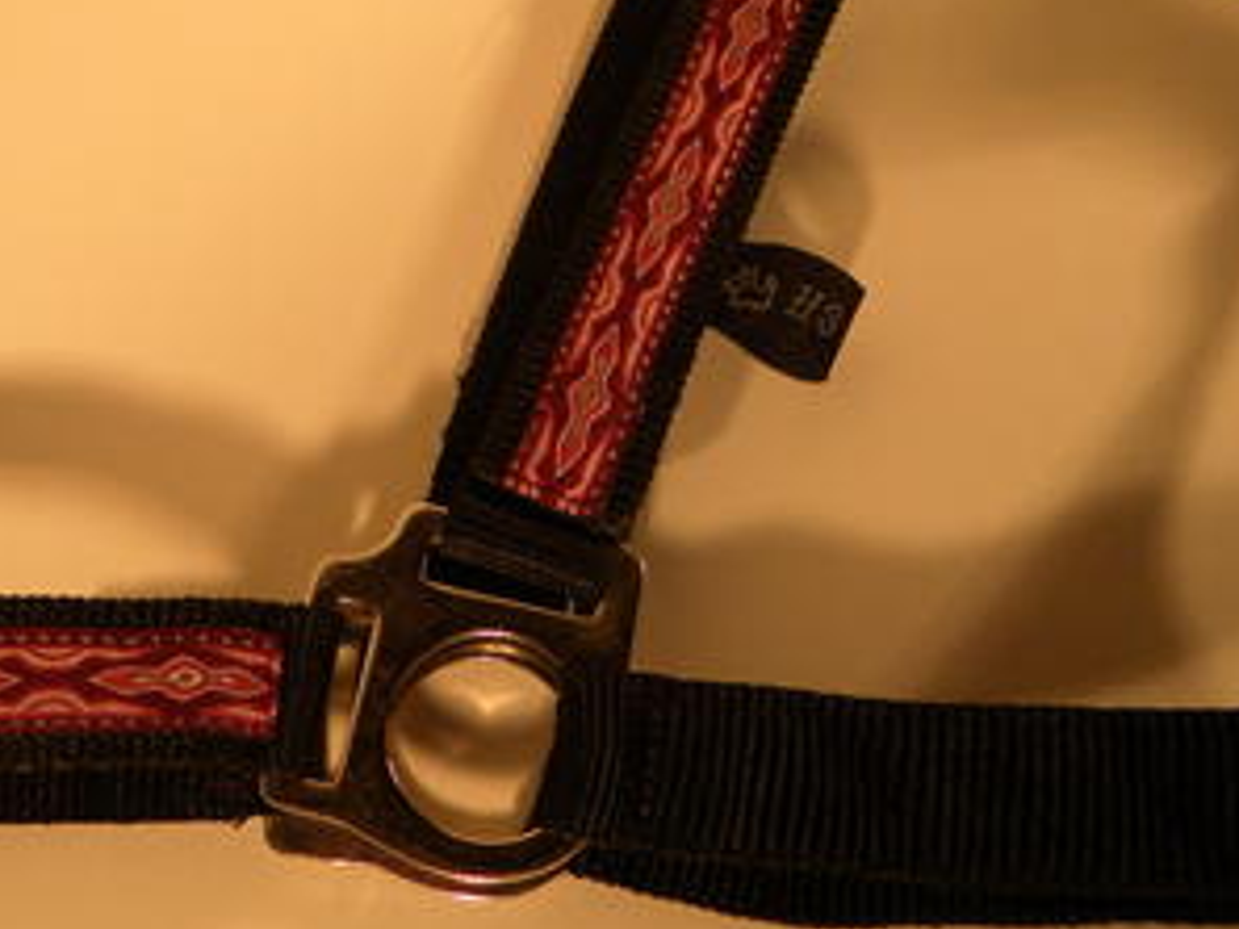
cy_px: 331
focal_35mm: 47
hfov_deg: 39.4
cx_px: 318
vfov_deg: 30.7
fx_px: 1682
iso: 91
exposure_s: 1/83.1
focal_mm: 5.2
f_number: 2.8
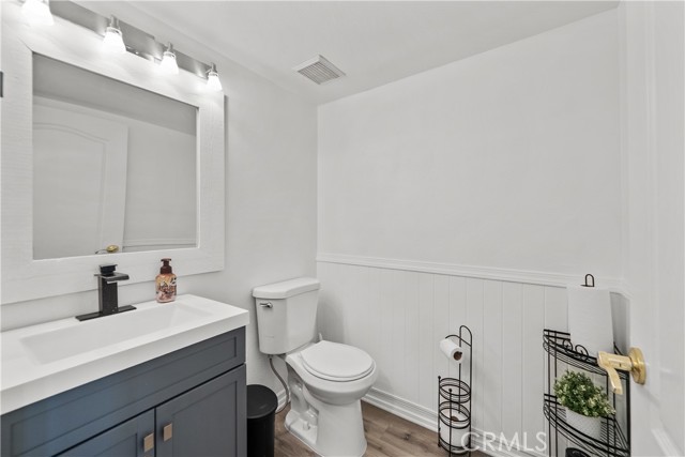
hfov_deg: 108.3
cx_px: 342
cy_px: 228
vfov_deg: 85.5
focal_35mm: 13
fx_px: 247
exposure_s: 1/6
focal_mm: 13
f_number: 9
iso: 200
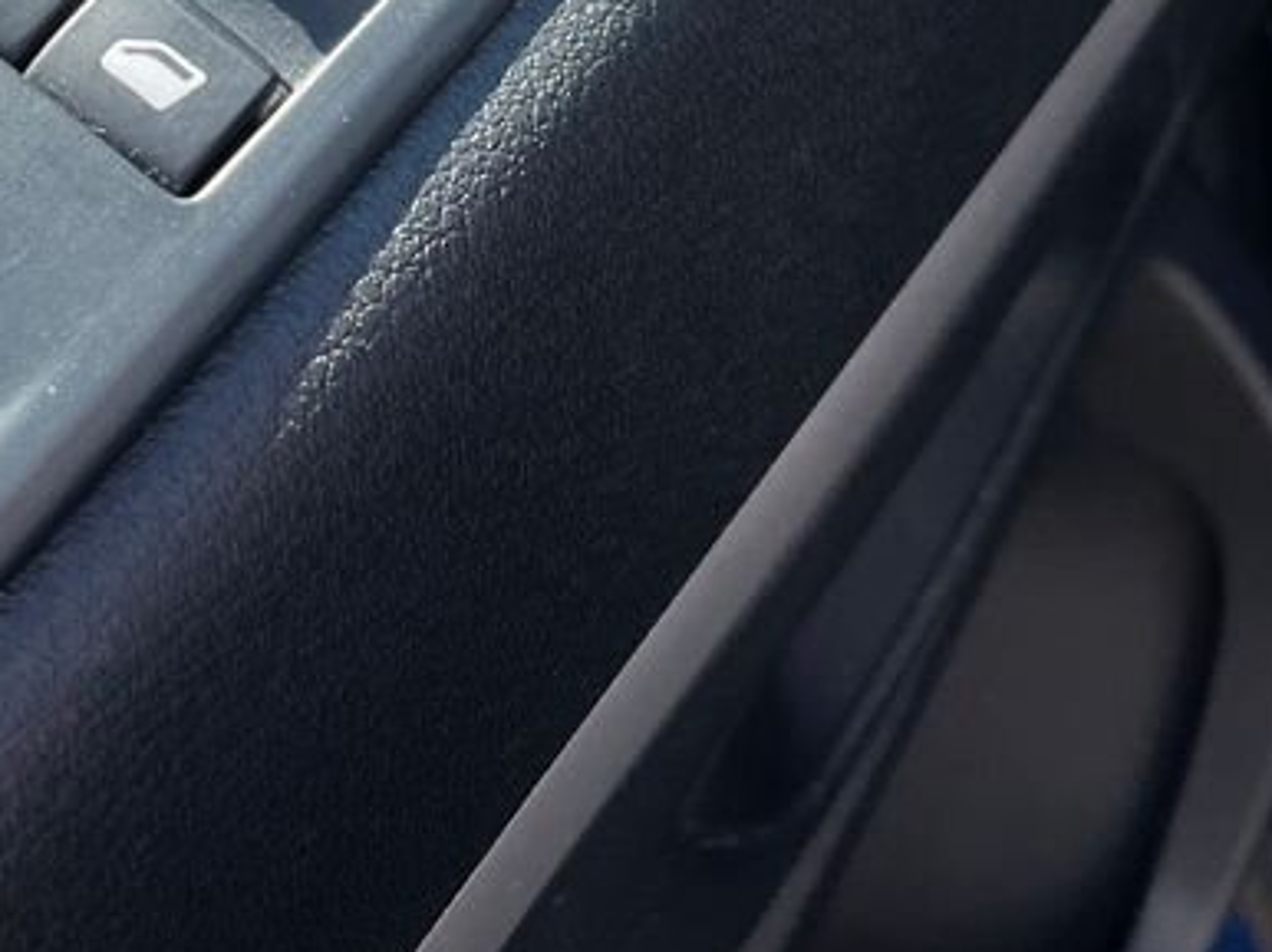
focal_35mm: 69
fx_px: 2534
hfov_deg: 27.0
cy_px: -168
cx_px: 79
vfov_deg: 20.1
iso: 50
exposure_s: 1/710
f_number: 1.6
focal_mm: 5.1
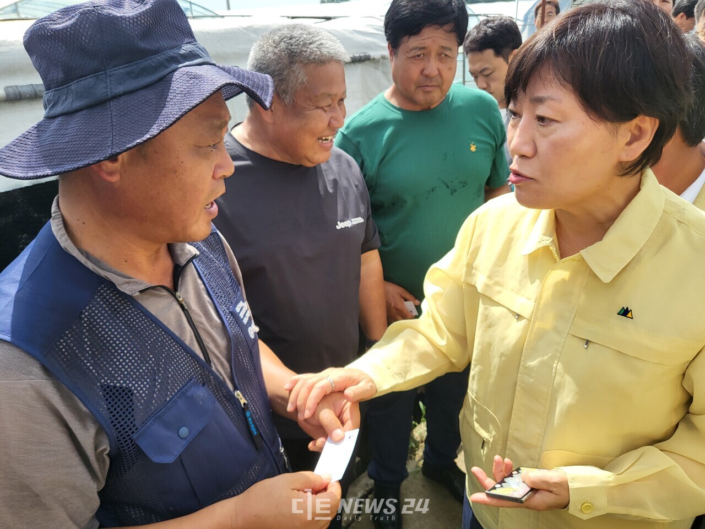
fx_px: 530
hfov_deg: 67.3
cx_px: 352
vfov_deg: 53.1
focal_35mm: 26
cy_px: 264
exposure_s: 1/1628
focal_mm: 4.25
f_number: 1.8
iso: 50
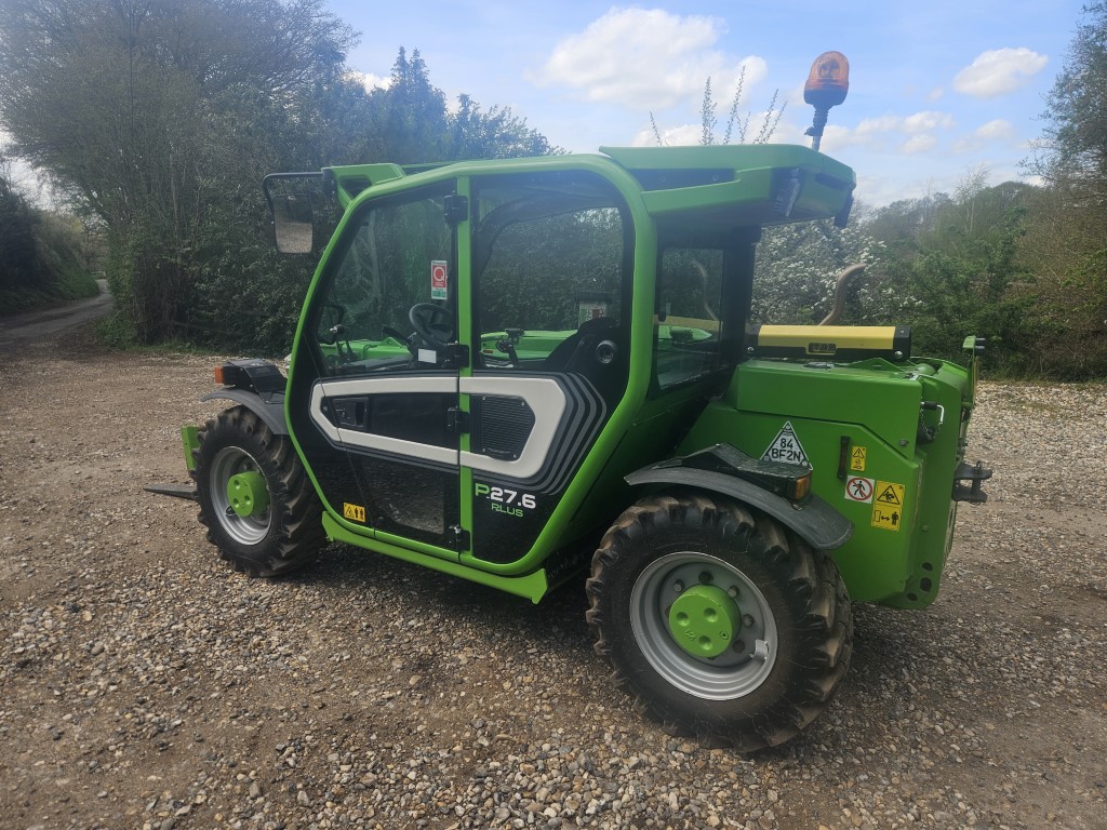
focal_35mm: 23
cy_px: 415
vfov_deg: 58.9
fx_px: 736
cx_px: 554
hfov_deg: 73.9
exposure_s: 1/686
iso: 25
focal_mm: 5.4
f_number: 1.8
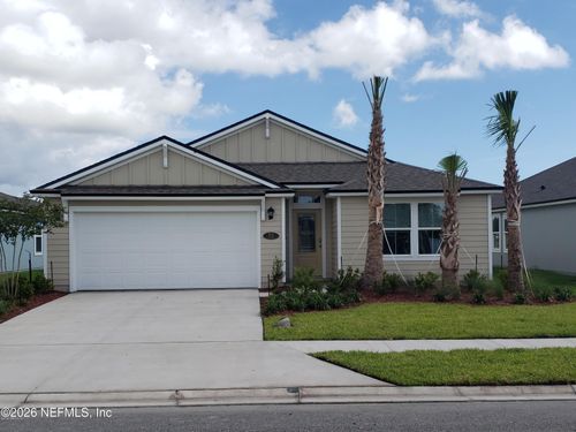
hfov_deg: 67.3
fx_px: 433
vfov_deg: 53.1
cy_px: 216
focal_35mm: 26
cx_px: 288
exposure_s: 1/1433
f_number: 2.4
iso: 50
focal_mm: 4.3
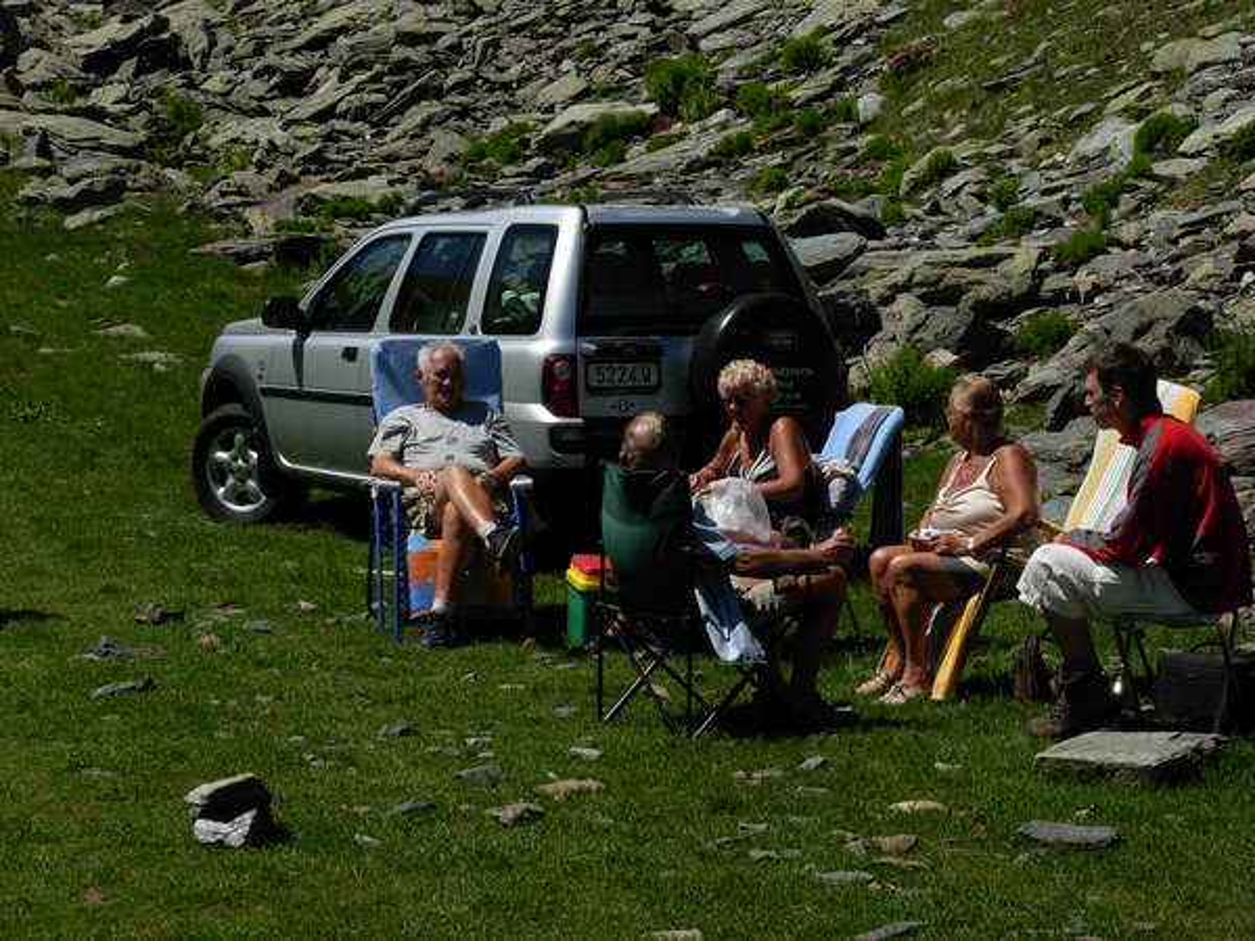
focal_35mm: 96
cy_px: 470
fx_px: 3480
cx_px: 628
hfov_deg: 20.4
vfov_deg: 15.4
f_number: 6.7
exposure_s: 1/592
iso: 79
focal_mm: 15.9
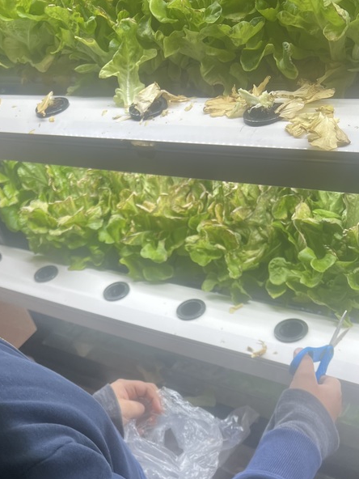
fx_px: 622
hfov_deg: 32.1
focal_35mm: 45
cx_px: 139
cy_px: 411
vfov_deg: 39.7
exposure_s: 1/190
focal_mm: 5.7
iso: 40
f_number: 1.5
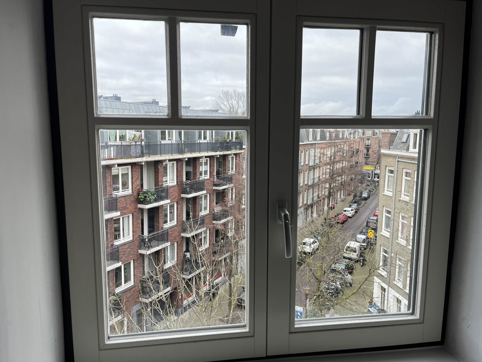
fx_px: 362
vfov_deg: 53.1
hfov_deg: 67.3
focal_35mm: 26
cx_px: 241
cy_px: 181
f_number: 1.6
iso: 40
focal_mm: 5.1
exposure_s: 1/263
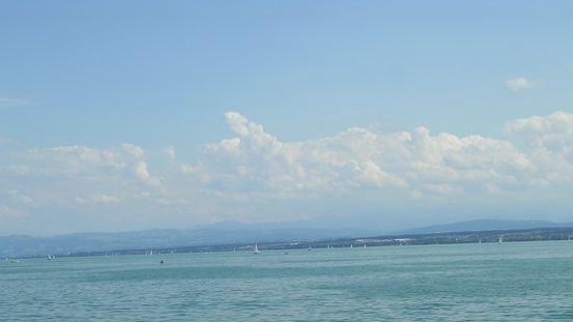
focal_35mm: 78
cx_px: 279
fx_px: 1185
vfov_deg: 15.4
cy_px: 231
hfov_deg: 27.2
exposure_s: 1/369
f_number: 6.5
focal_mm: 10.3
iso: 50
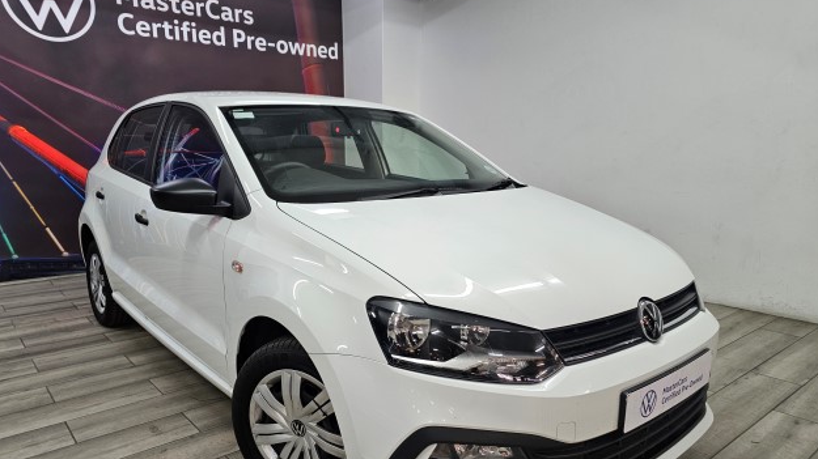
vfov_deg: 44.3
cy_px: 256
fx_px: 564
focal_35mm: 26
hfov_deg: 71.9
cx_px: 402
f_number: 1.7
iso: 200
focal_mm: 6.3
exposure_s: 1/100
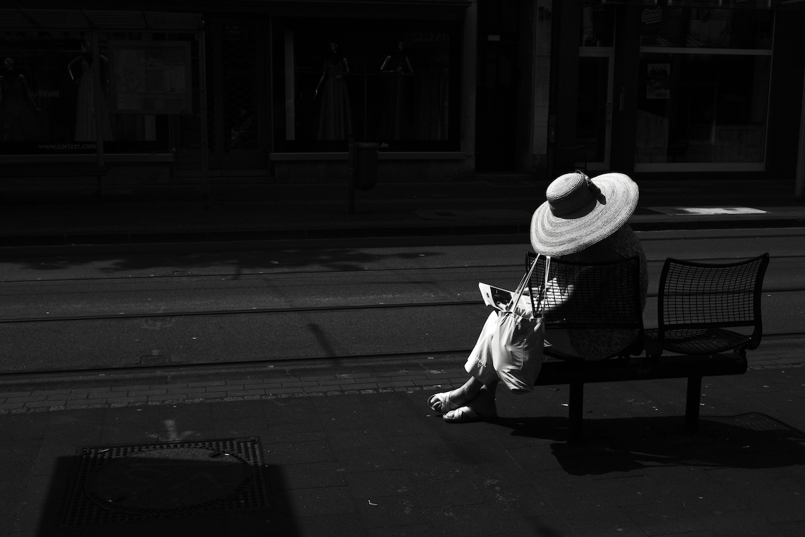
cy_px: 268
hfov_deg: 47.4
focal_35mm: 41
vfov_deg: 32.6
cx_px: 402
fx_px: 917
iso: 200
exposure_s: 1/1000
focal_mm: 27
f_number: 8
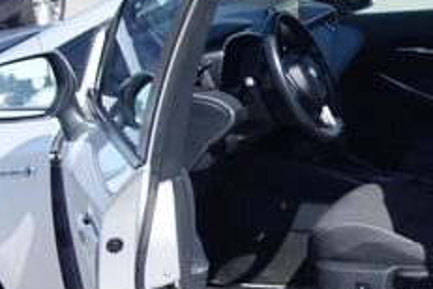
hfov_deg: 15.7
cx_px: 553
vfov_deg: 11.1
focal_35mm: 124
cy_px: 117
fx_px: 1491
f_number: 1.8
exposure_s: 1/2000
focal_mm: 10.4
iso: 125
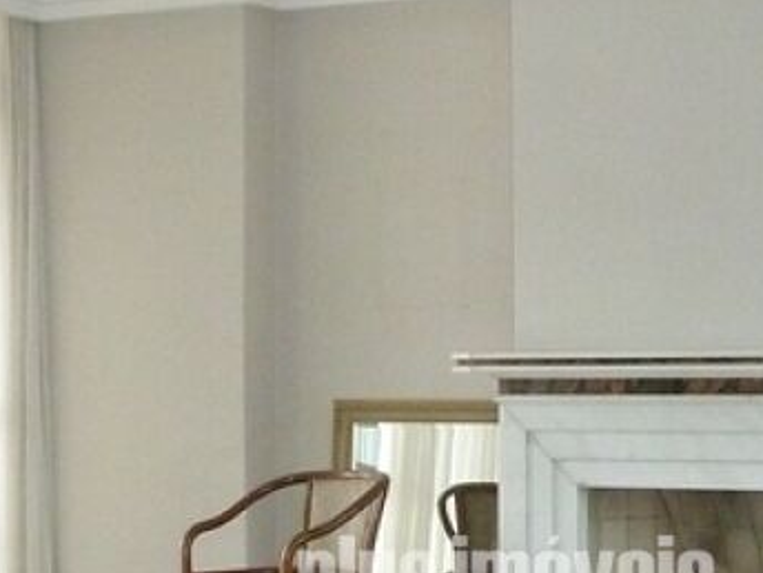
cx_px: 506
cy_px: 582
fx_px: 2050
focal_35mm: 93
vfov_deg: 15.6
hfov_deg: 21.0
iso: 250
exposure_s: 1/30
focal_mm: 4.1
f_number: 3.3
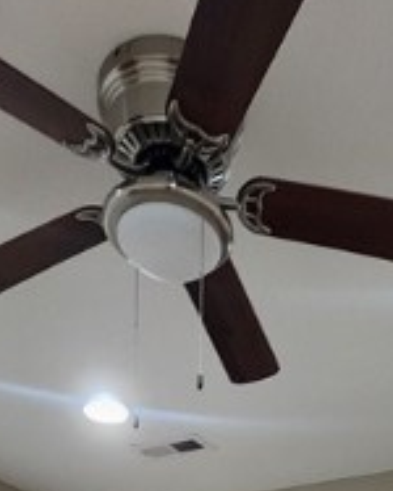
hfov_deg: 28.6
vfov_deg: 20.8
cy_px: 929
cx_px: 312
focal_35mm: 52
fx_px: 755
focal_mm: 2.2
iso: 320
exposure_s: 1/30
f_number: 2.2
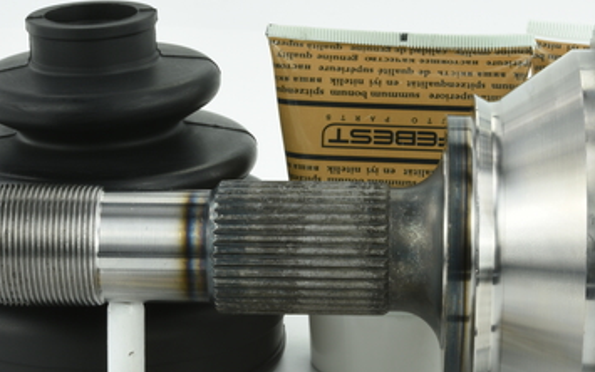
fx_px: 2011
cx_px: 323
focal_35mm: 124
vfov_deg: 10.5
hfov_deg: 16.8
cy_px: 318
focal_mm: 60
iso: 64
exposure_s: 1/2
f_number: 32
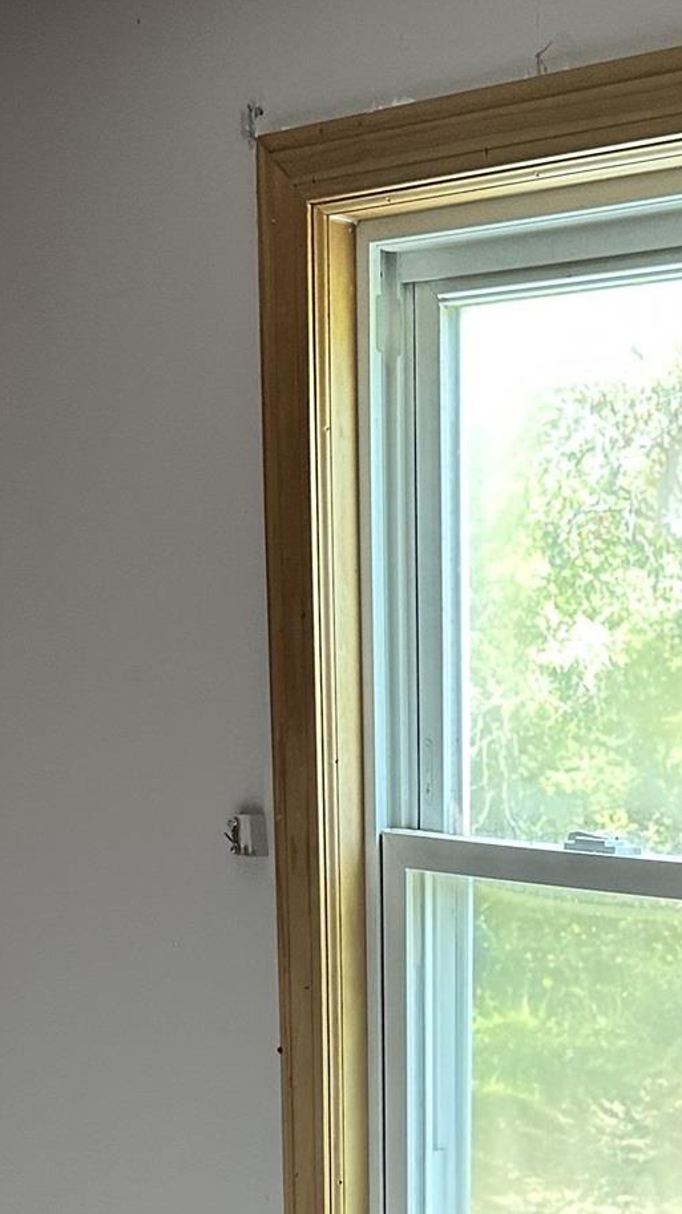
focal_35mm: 66
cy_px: 1269
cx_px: 694
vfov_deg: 29.4
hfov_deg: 17.8
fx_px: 2124
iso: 250
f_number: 1.78
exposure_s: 1/108
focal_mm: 6.86
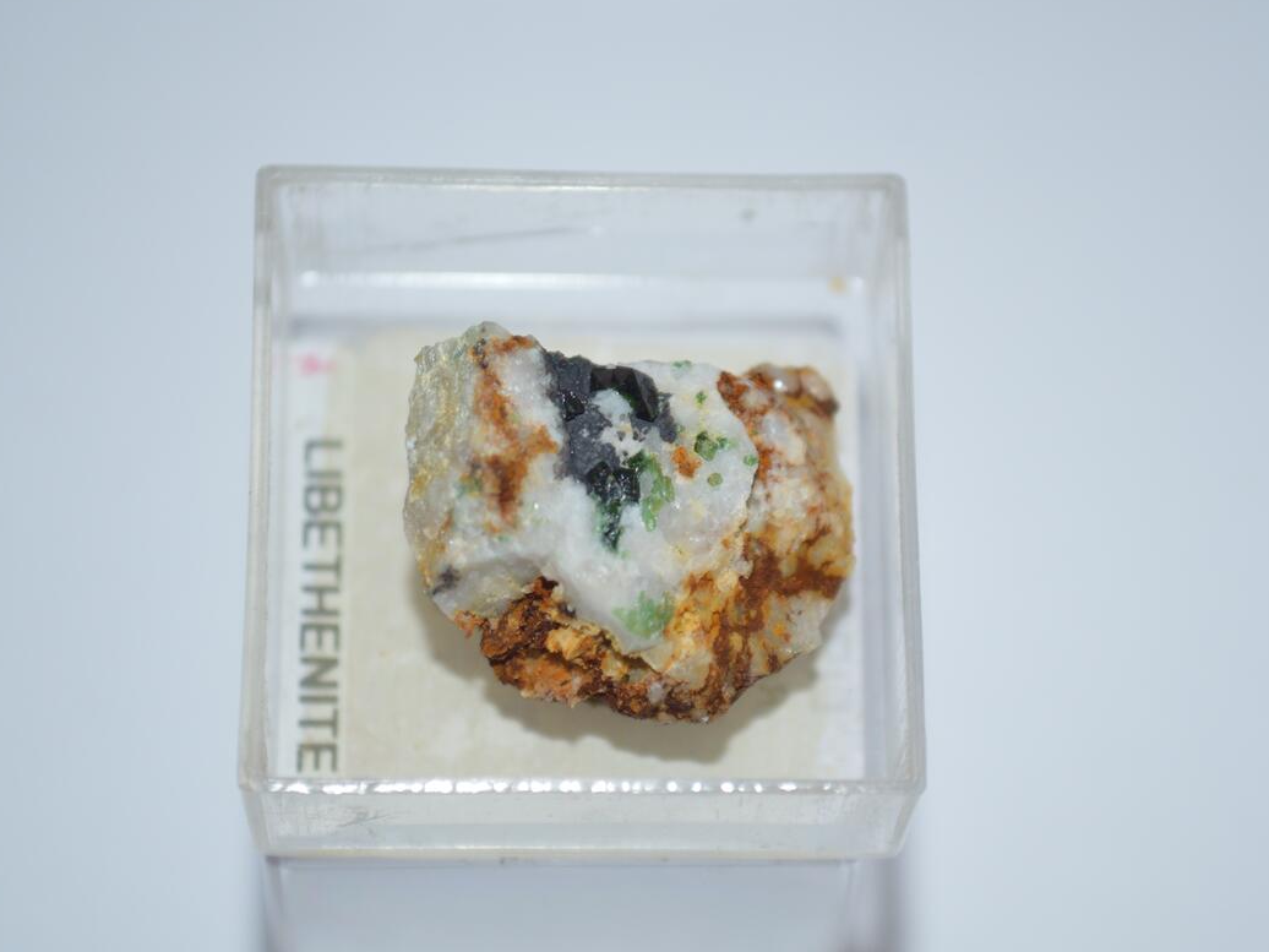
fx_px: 3504
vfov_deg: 15.5
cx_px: 691
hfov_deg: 20.5
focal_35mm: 96
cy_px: 453
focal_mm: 55
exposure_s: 1/30
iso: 400
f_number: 5.6
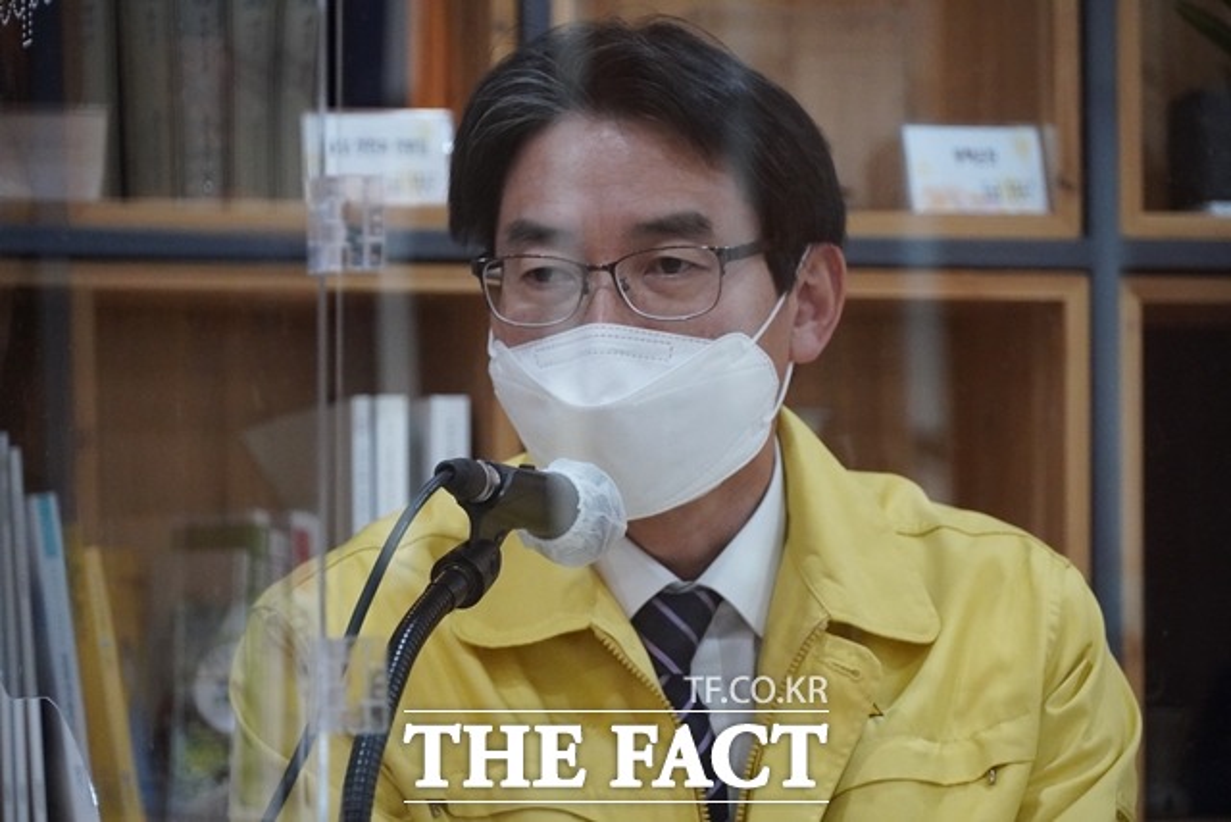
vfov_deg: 7.6
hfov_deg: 11.4
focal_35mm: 180
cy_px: 411
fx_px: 6156
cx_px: 616
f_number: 5.6
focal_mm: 120
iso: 5000
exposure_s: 1/200
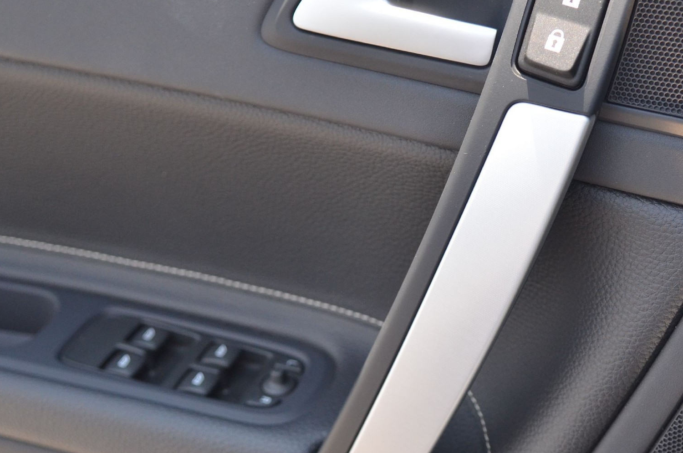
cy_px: 230
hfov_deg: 33.3
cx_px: 414
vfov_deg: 22.5
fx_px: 1136
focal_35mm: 60
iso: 800
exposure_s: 1/640
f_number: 2.8
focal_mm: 24
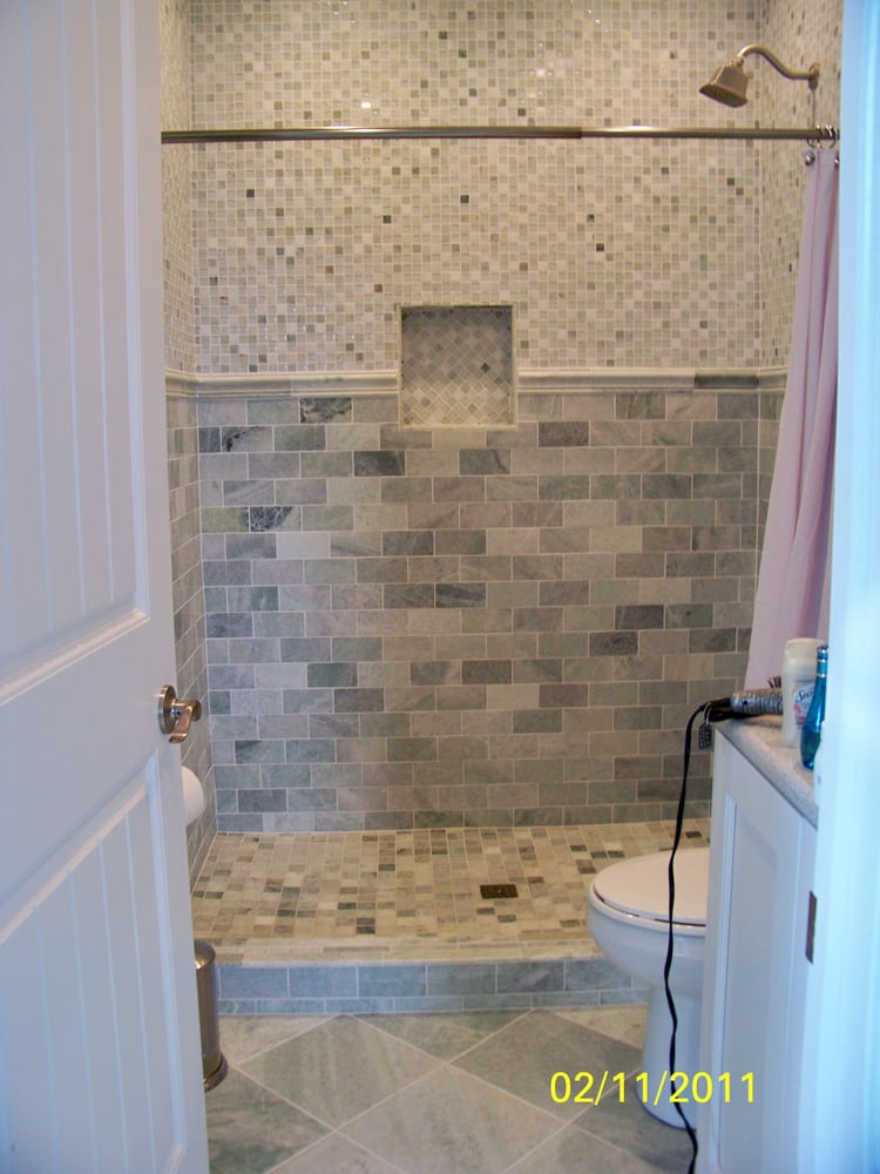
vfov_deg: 55.4
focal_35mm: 33
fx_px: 1119
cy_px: 587
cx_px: 440
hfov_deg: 42.9
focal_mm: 5.85
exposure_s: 1/30
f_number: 2.8
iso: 160
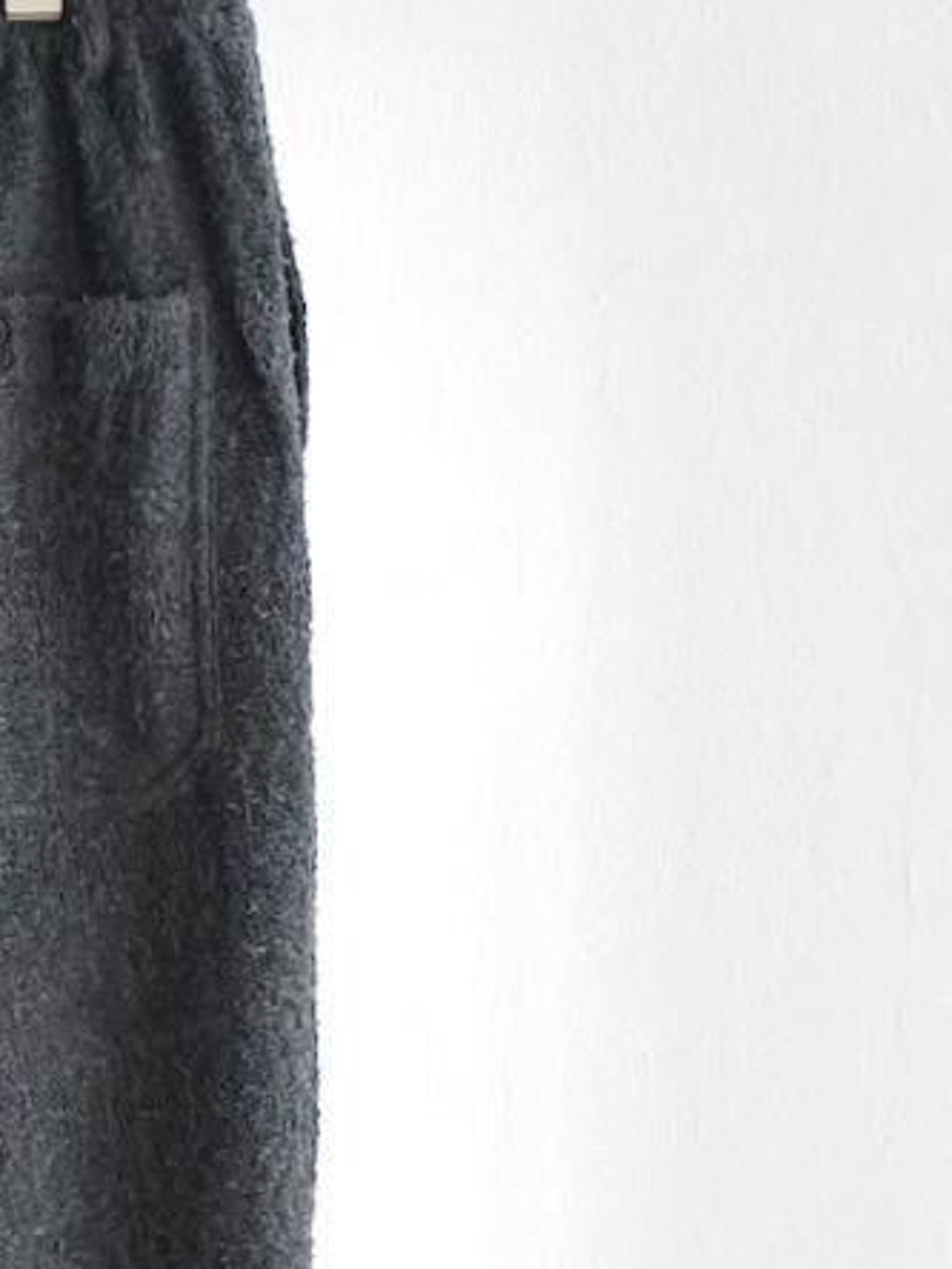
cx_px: -306
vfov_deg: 10.2
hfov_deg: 7.7
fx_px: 7004
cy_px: 1360
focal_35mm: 191
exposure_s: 1/160
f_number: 4.5
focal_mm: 49
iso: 800
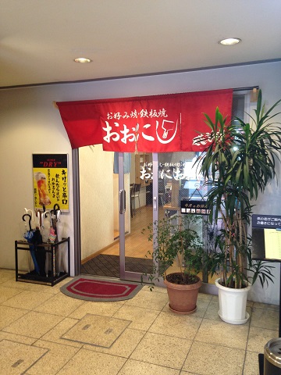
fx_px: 357
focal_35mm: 33
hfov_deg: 42.9
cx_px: 140
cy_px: 188
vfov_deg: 55.4
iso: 125
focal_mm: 4.12
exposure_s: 1/20
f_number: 2.4
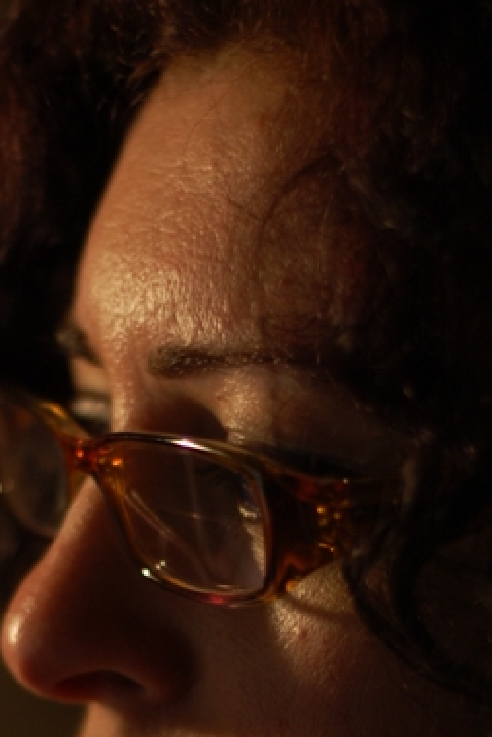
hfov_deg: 8.7
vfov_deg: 12.9
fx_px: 3236
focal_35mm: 158
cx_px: 214
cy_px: 661
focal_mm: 50
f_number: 2
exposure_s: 1/60
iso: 200
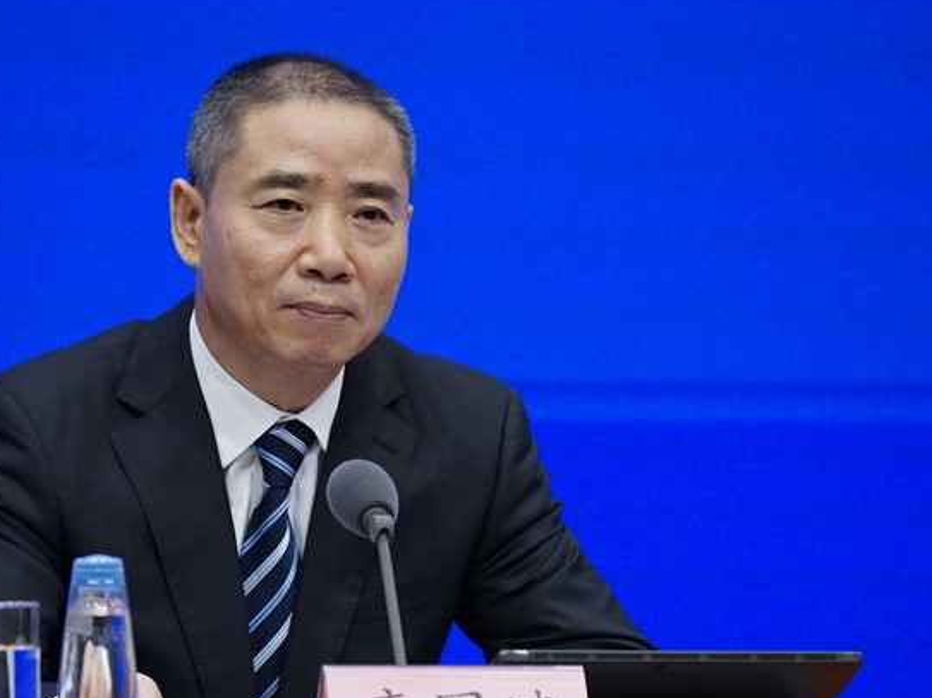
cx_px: 398
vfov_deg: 2.5
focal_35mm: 600
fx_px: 16151
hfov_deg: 3.3
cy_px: 407
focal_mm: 452
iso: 6400
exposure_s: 1/320
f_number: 6.3
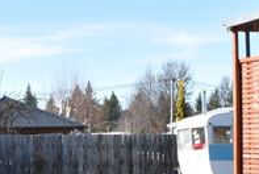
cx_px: -106
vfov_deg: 9.8
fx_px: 1009
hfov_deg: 13.9
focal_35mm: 140
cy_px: 123
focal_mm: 24
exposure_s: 1/250
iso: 200
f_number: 8
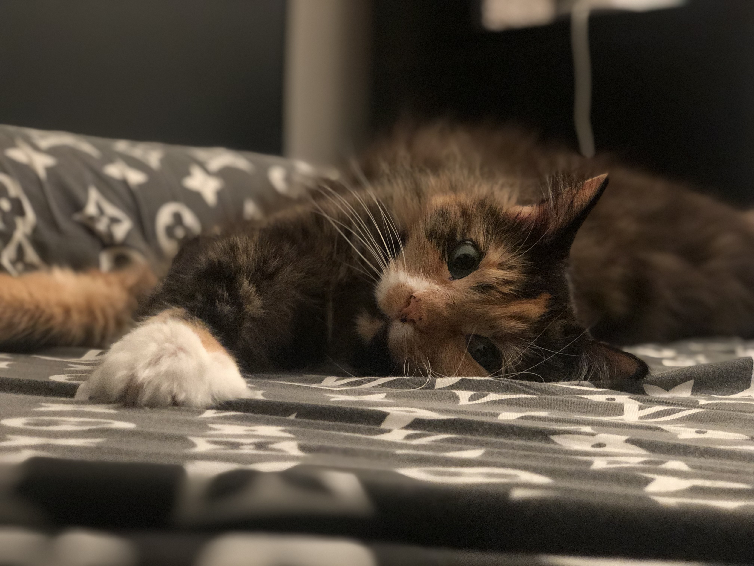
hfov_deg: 36.8
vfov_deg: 28.0
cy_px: 283
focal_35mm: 52
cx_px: 377
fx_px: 1133
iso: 250
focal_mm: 6
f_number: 2.4
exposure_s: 1/8
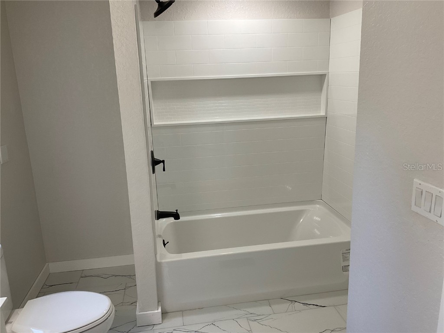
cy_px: 166
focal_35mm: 29
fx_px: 372
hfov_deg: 61.7
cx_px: 222
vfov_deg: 48.2
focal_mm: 3
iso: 50
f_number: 1.8
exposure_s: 1/120
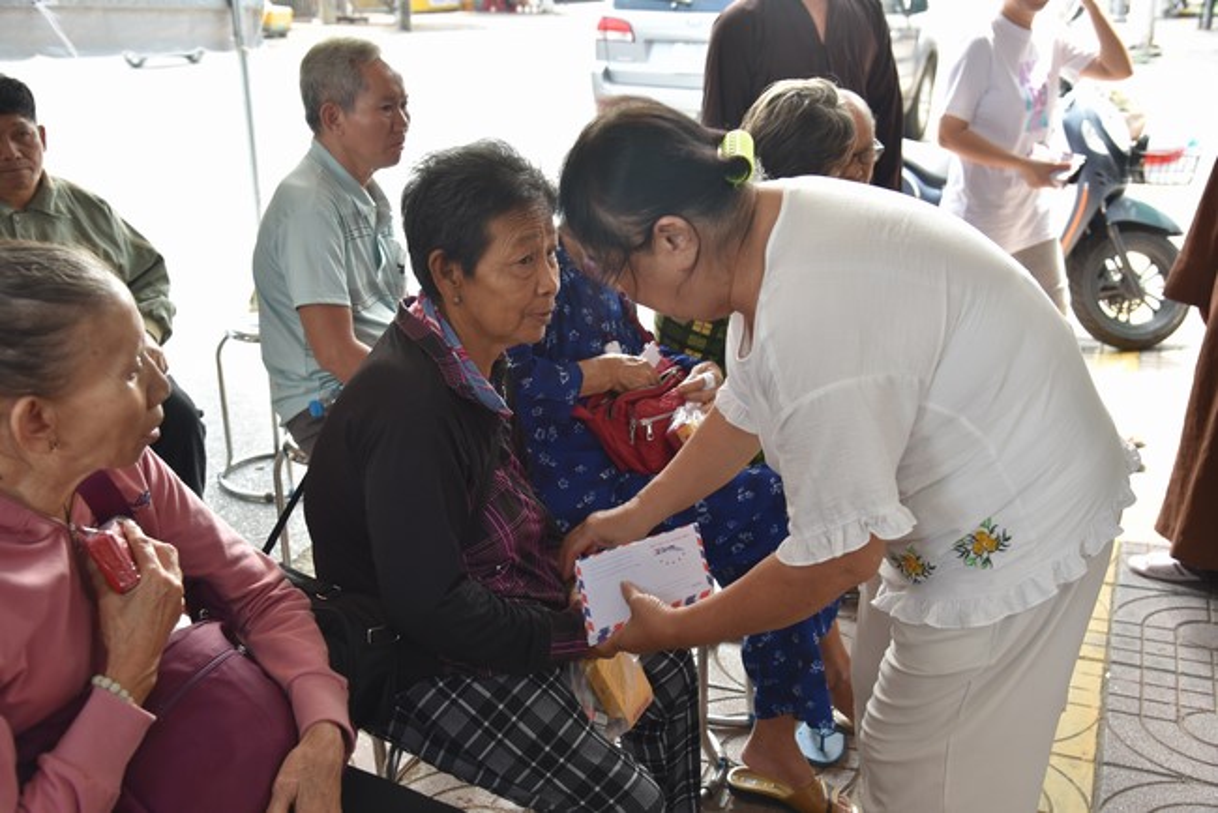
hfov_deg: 50.7
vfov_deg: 35.1
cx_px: 609
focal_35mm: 38
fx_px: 1286
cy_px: 406
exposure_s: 1/100
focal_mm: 38
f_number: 5
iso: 400
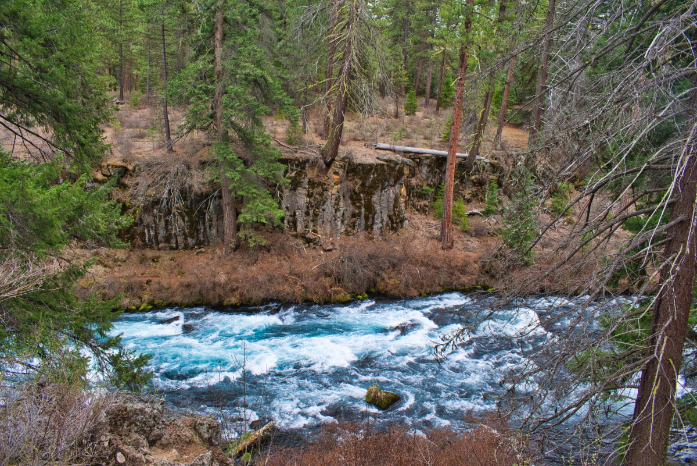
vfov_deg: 48.0
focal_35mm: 27
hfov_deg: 67.4
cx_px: 348
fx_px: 523
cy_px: 233
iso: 400
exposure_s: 1/160
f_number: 9
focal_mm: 18
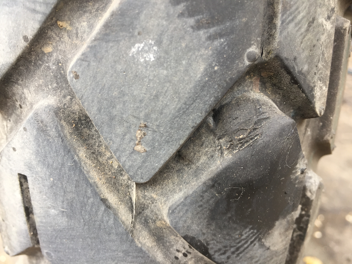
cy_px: 132
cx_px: 176
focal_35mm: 29
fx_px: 295
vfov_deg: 48.2
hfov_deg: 61.7
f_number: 2.2
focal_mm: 4.15
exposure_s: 1/100
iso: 50
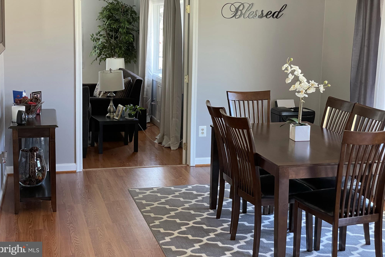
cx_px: 190
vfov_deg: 24.6
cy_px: 110
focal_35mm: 55
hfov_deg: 36.2
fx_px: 588
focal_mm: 6
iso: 200
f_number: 2
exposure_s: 1/72
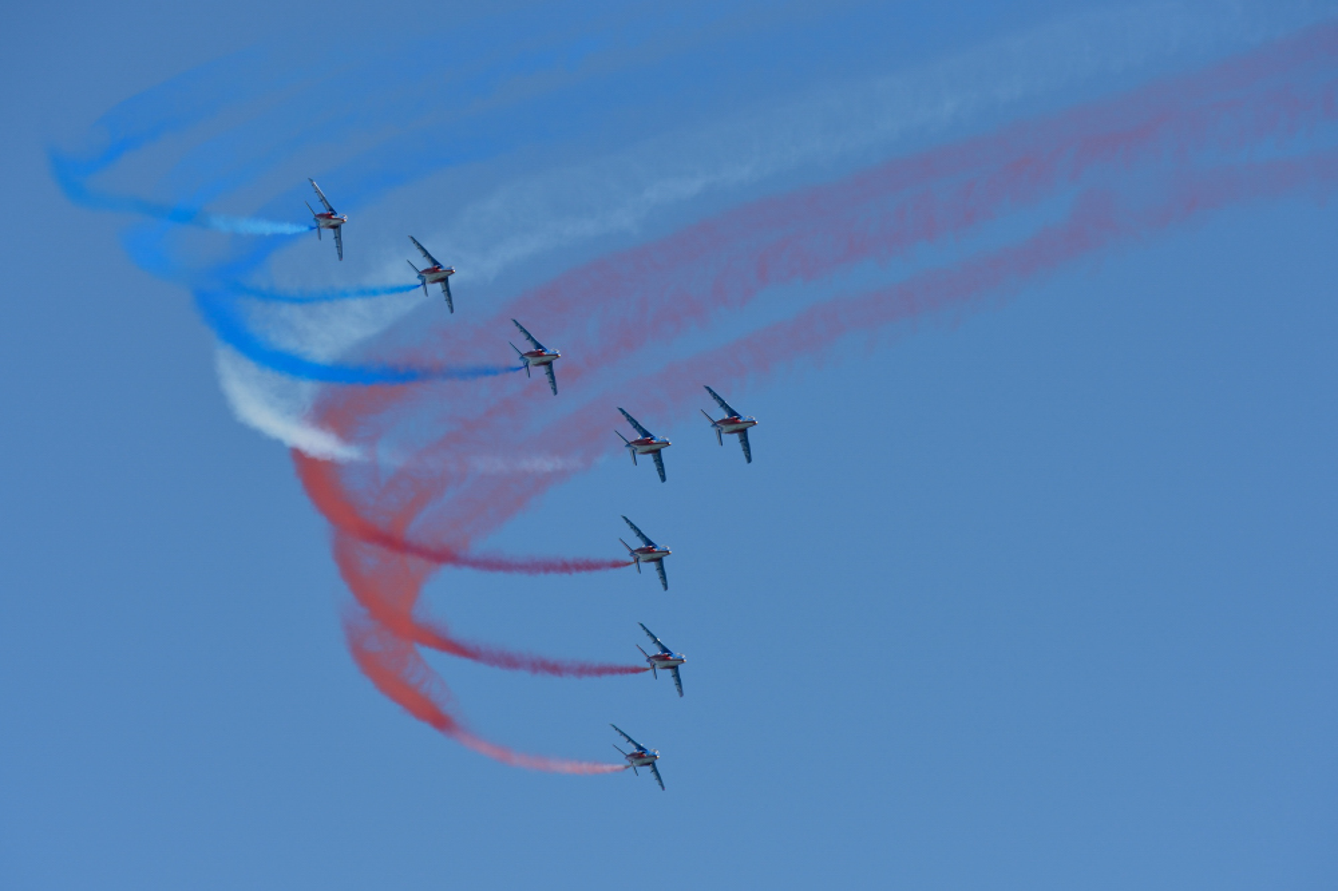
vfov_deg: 6.9
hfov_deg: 10.3
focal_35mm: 200
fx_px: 7430
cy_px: 446
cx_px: 669
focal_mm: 200
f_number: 9
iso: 320
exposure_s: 1/1250
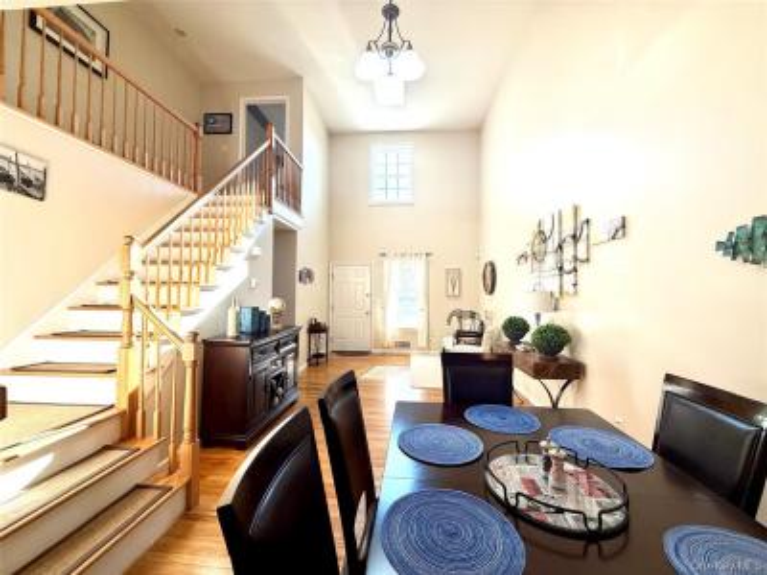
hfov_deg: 102.1
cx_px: 384
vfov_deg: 85.7
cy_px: 288
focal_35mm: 14
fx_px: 310
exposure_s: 1/120
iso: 80
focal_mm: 2.22
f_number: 2.2
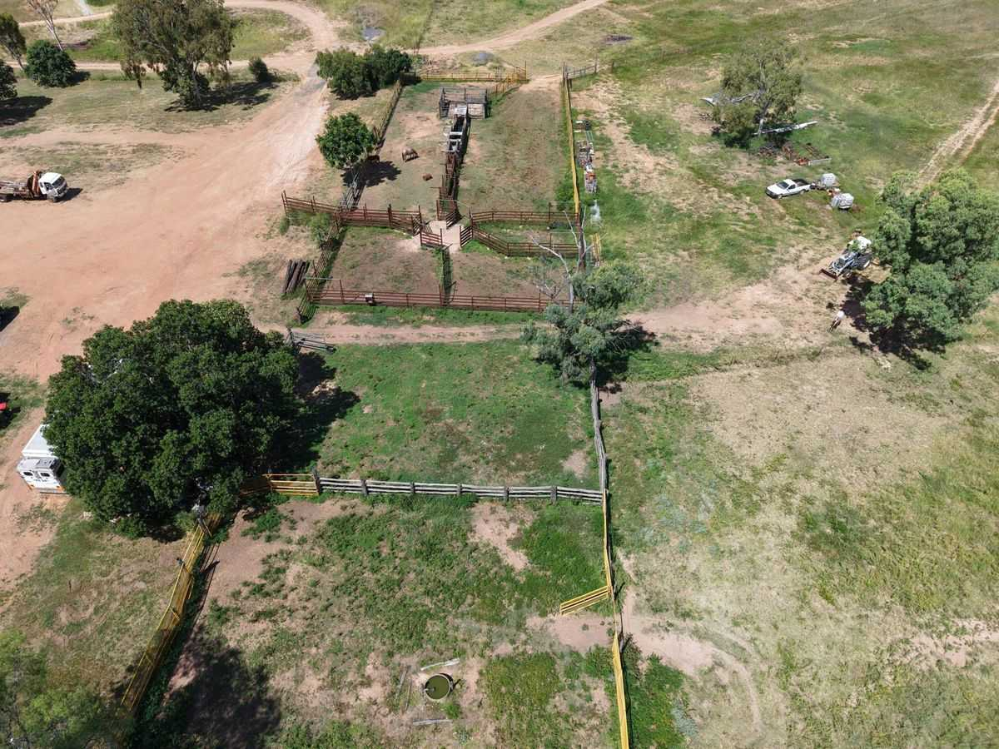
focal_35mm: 24
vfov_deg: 56.8
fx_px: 693
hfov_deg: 71.6
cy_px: 374
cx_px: 500
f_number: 1.8
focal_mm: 8.67
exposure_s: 1/3200
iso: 100
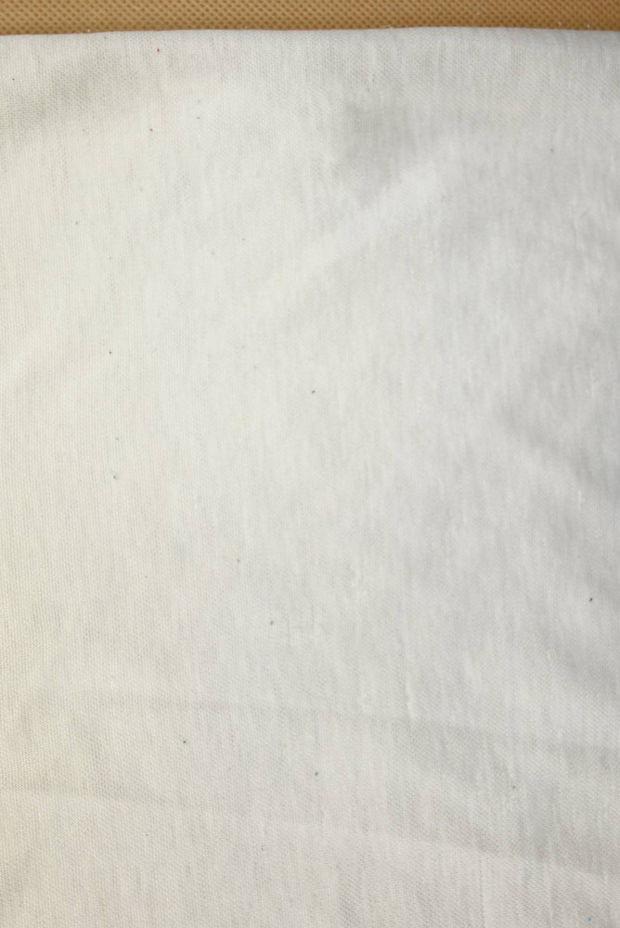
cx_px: 310
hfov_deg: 34.3
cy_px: 464
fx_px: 1006
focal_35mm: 39
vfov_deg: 49.5
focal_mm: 39
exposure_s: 1/200
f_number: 5.6
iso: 200
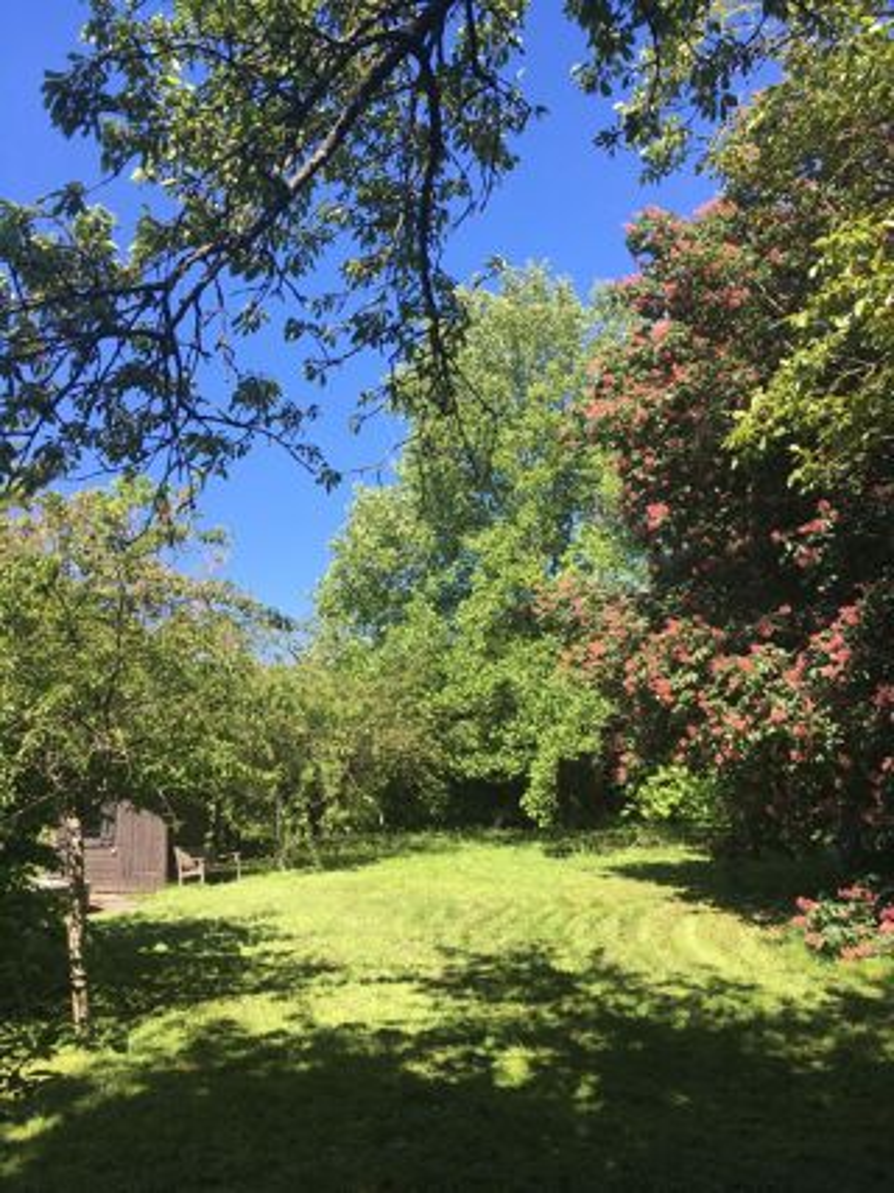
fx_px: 999
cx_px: 447
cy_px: 596
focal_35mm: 29
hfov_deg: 48.2
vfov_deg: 61.7
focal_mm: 4.15
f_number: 2.2
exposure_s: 1/545
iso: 25
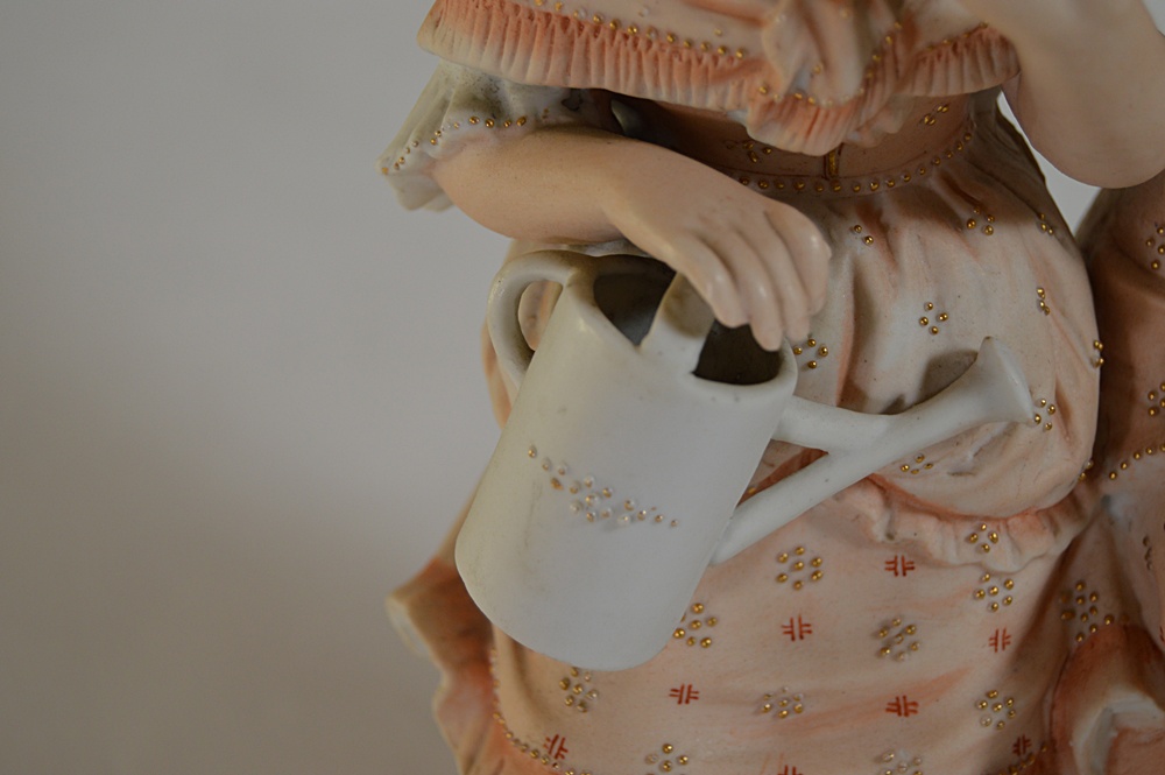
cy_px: 388
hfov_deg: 28.1
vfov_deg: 18.9
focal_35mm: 72
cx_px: 582
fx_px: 2328
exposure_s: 1/100
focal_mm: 48
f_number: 5.3
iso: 400
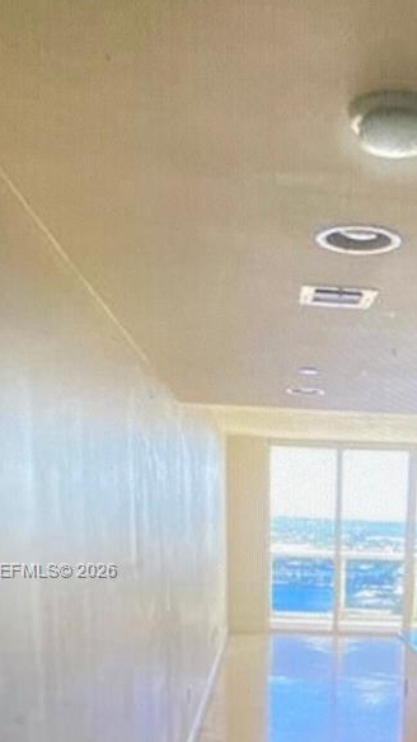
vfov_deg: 36.2
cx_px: 453
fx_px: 1102
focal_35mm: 56
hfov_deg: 20.5
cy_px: 572
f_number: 1.8
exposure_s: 1/122
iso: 50
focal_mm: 4.25
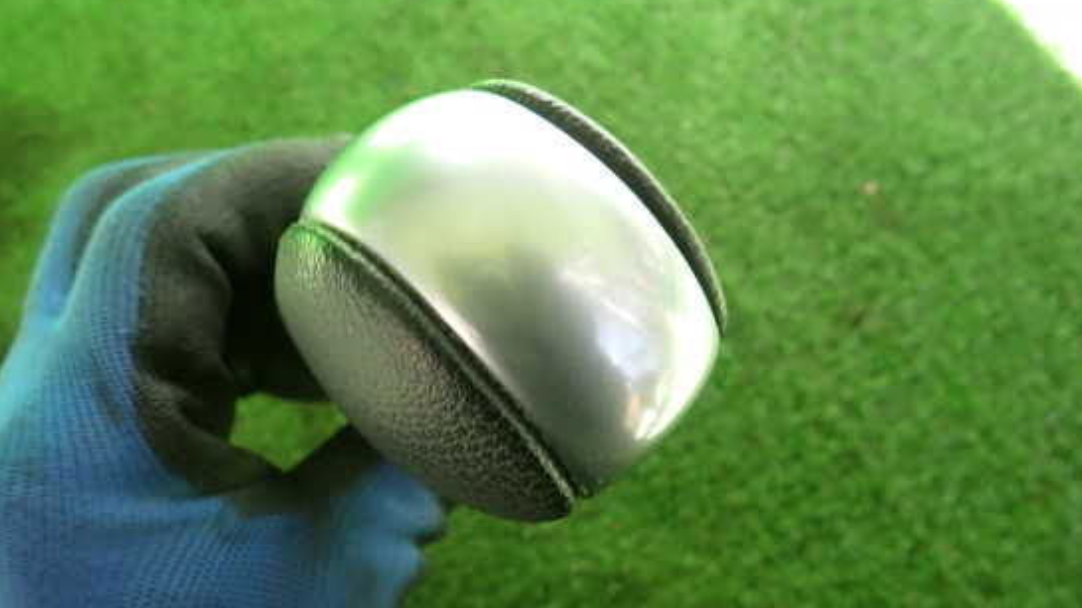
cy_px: 292
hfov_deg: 64.2
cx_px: 496
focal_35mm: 30
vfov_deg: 38.9
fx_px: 860
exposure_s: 1/60
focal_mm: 4.5
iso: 100
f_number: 2
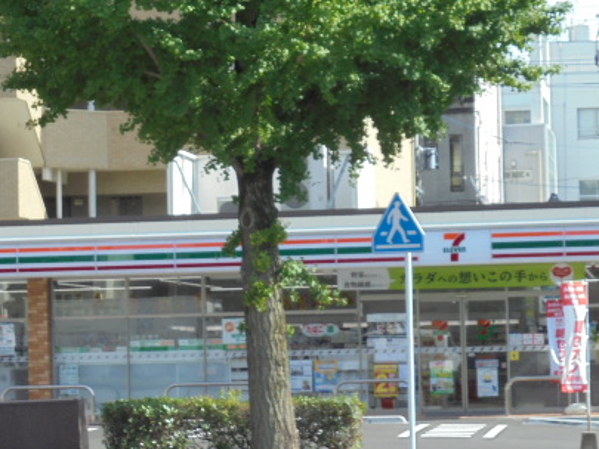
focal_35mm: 131
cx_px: 237
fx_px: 2268
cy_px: 248
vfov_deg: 11.3
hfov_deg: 15.0
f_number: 6.7
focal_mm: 14.9
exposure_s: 1/125
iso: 100
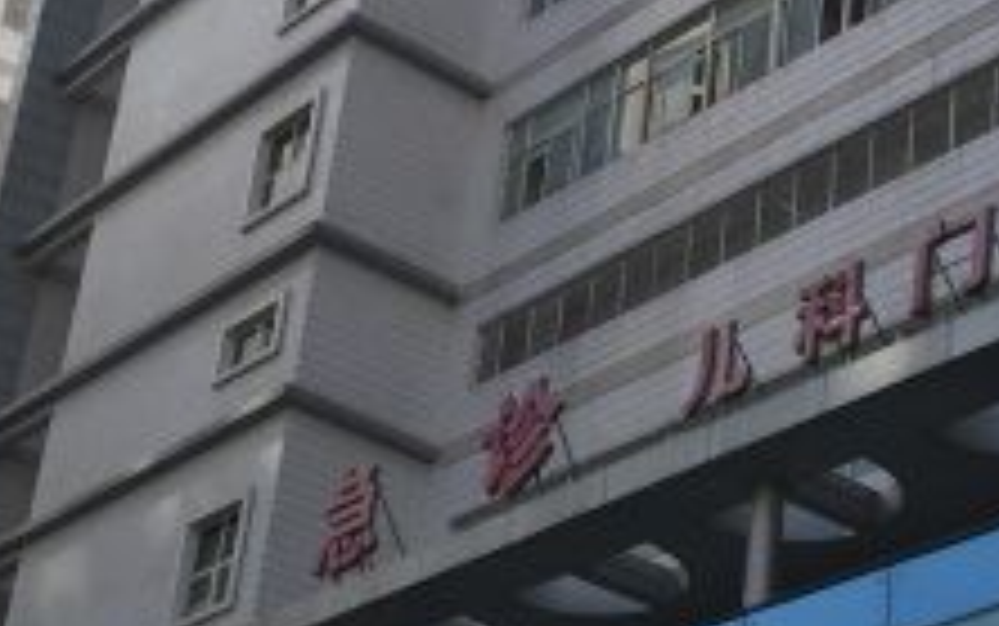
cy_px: 455
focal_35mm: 97
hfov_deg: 21.3
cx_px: 709
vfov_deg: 13.5
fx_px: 2642
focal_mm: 4.15
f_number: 2.2
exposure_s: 1/1364
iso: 32
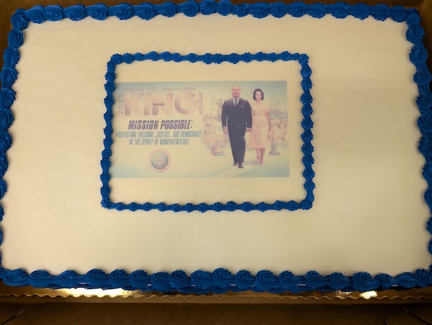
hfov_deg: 71.5
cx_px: 216
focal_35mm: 24
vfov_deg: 57.0
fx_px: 300
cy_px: 162
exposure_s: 1/24
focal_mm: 6.9
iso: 66
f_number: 1.68
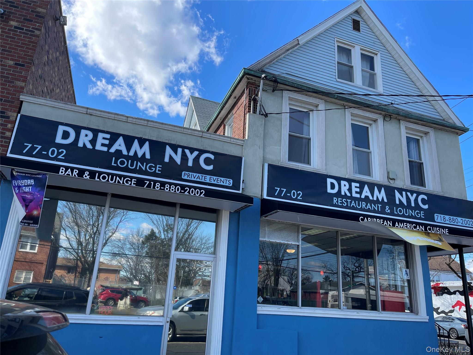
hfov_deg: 67.3
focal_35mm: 26
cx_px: 236
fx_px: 355
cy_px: 178
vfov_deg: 53.1
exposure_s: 1/1323
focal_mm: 5.1
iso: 32
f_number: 1.6
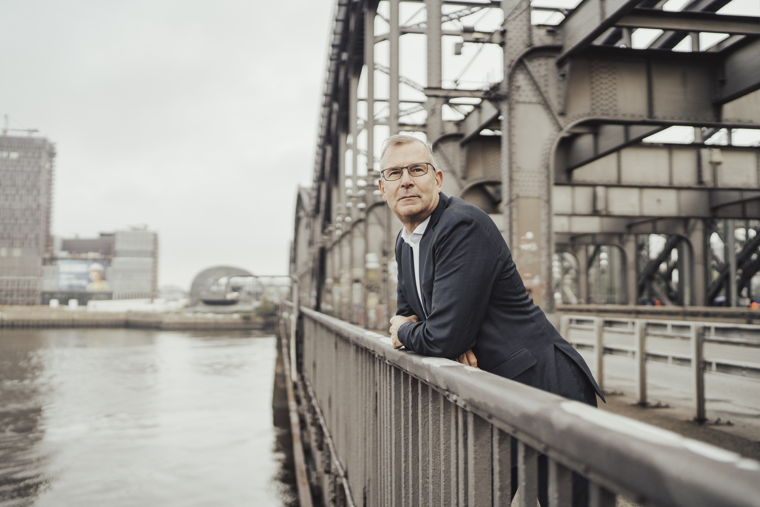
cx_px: 380
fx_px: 739
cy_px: 254
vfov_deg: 37.9
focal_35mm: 35
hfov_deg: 54.4
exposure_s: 1/8000
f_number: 1.8
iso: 800
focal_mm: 35
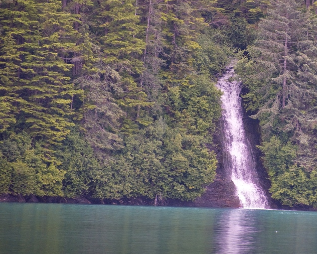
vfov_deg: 2.7
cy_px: 82
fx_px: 5349
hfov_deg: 3.4
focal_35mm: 570
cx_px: 287
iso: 1800
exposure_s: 1/640
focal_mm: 300
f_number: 5.6
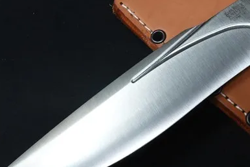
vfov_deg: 28.8
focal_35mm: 46
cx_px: 210
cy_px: 45
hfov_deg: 40.5
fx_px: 319
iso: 640
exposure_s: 1/30
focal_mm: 9
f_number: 10
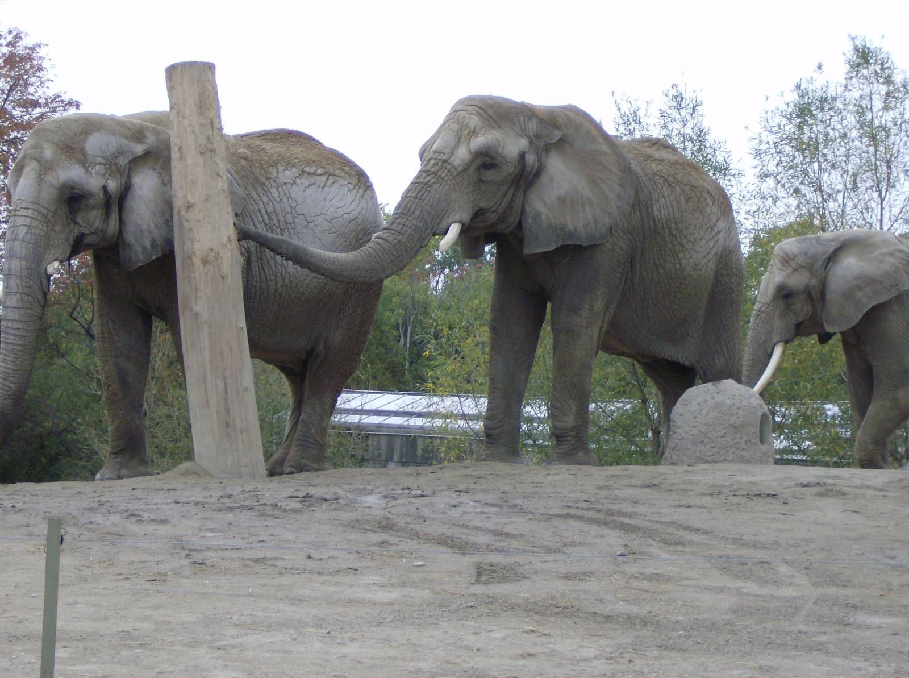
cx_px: 454
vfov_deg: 13.5
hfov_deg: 18.1
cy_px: 339
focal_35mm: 109
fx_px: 2856
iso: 100
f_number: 4.8
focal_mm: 18
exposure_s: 1/264
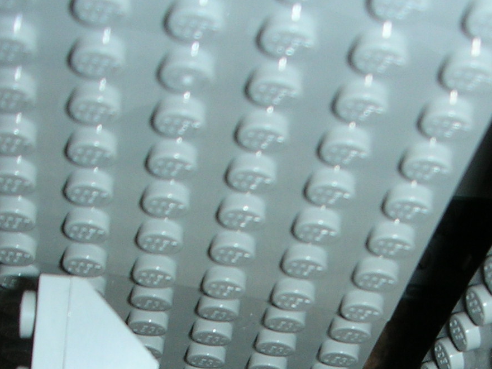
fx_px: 1464
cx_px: 302
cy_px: 528
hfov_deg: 19.0
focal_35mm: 103
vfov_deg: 13.6
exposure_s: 1/60.1
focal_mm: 5.8
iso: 50
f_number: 3
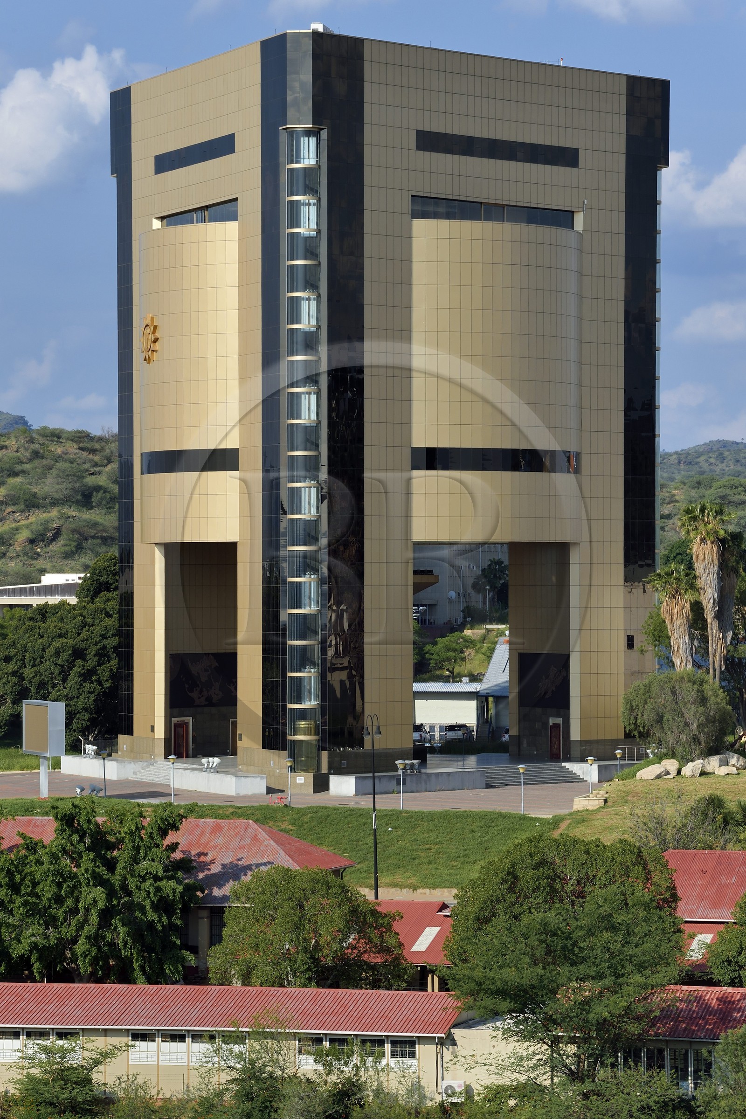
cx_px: 373
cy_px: 560
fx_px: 4041
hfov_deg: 10.5
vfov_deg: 15.8
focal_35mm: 130
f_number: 13
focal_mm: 130
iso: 200
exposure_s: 1/320
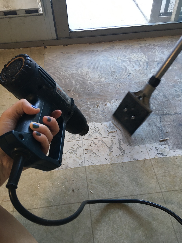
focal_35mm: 29
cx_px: 91
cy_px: 122
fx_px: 203
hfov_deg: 48.2
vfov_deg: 61.7
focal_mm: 4.15
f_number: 2.2
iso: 80
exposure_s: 1/30
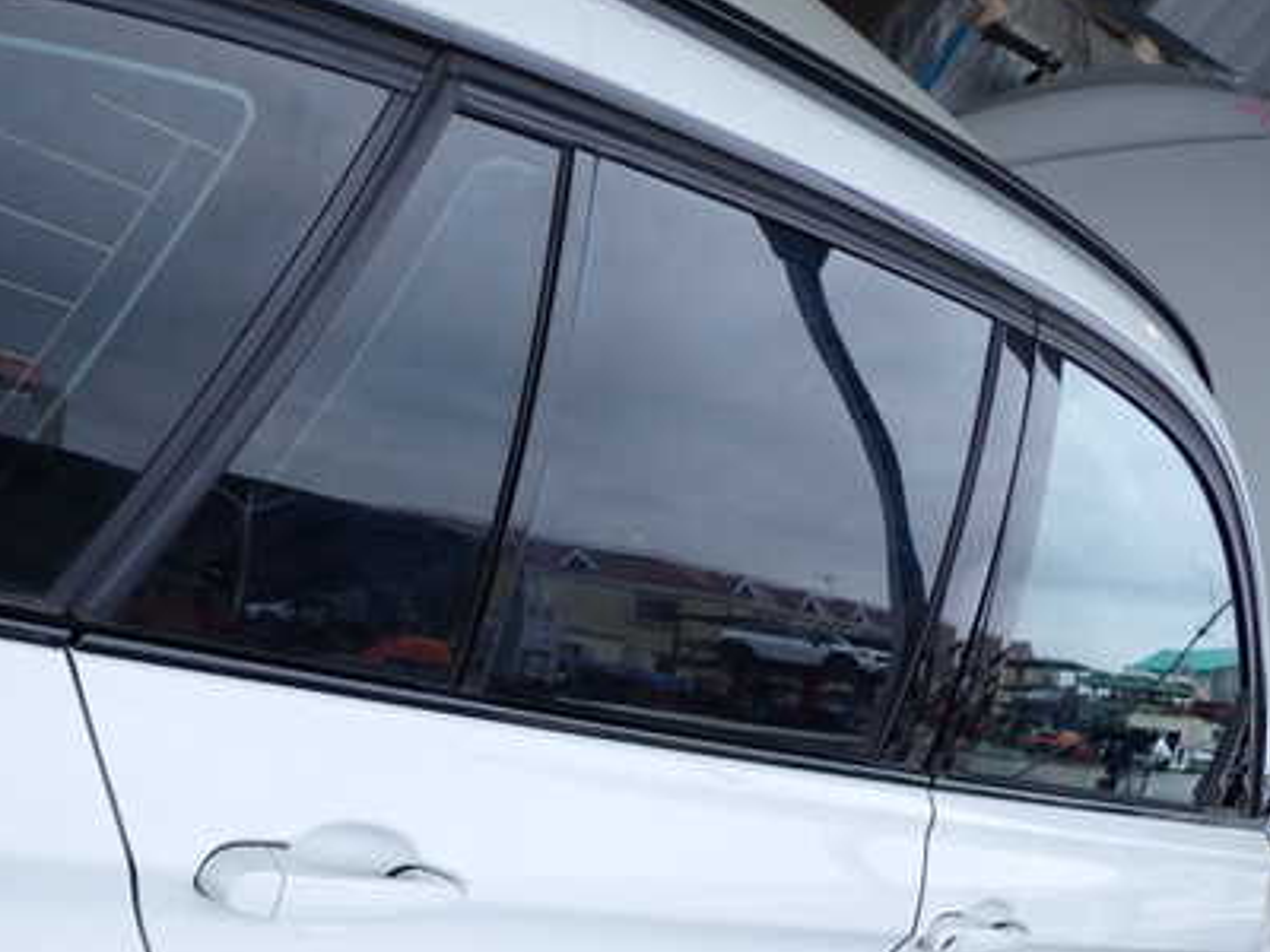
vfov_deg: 30.1
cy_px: 625
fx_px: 1761
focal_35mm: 48
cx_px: 333
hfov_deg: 38.7
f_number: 2.4
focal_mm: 5.79
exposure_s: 1/250
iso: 100
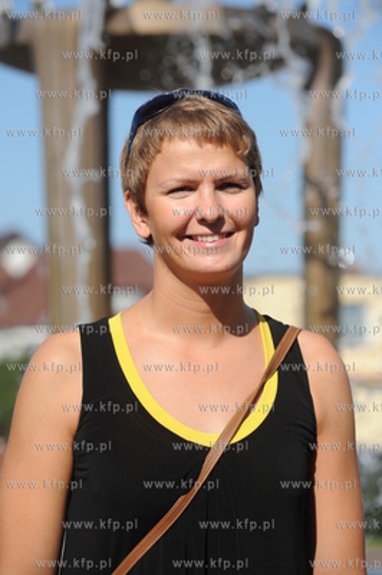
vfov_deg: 17.1
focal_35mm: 120
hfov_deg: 11.4
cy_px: 288
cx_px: 191
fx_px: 1913
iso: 200
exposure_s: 1/1250
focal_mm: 120
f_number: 5.6
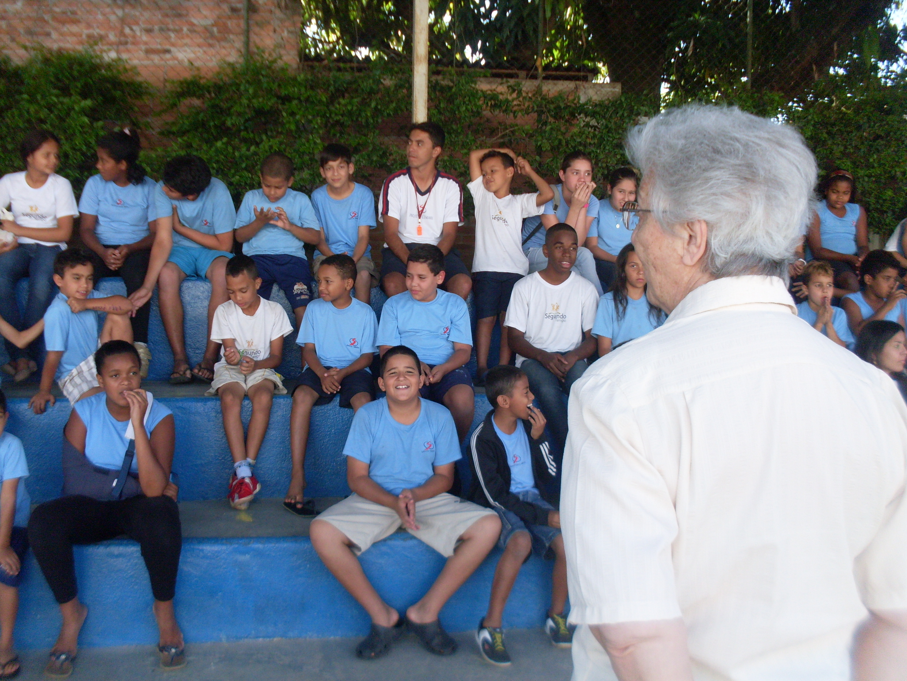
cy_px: 340
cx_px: 454
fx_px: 996
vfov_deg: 37.7
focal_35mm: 38
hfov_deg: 49.0
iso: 80
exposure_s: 1/125
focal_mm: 6.3
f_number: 2.8
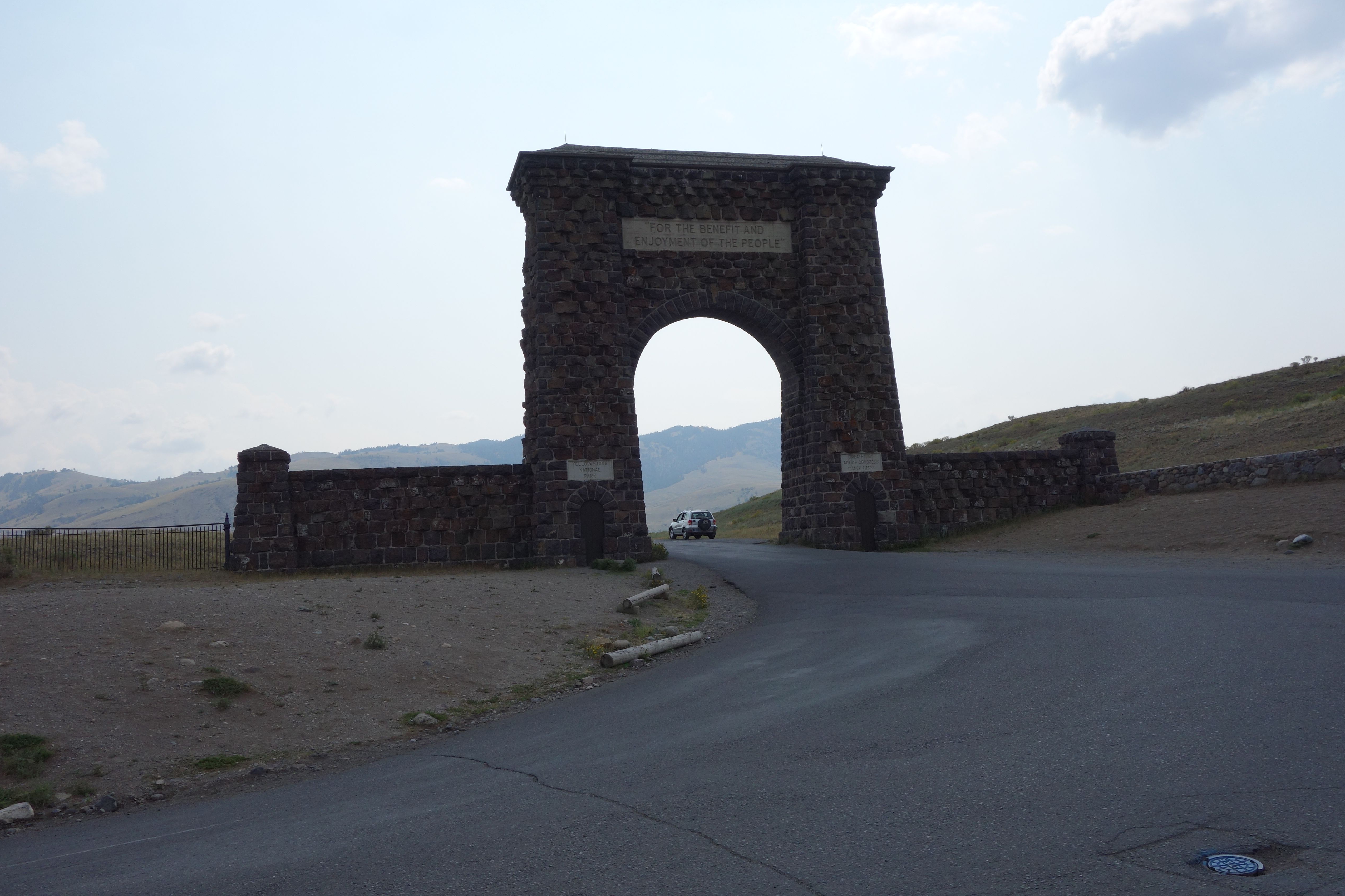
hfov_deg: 61.9
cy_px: 454
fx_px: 1121
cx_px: 663
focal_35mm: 30
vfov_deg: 43.6
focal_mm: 10.4
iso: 125
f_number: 6.3
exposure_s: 1/800
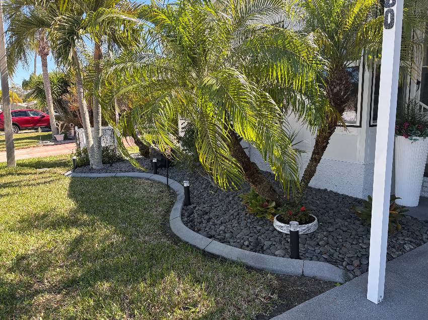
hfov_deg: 67.3
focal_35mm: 26
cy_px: 160
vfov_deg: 53.0
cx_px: 214
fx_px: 321
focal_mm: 5.96
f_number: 1.6
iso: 64
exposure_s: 1/694
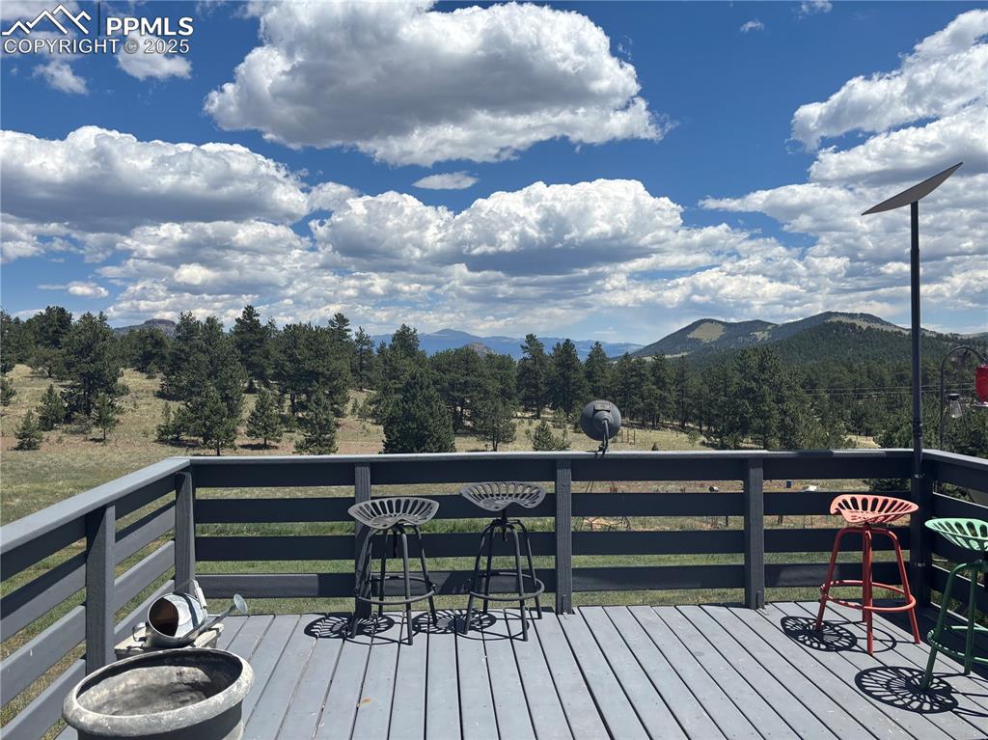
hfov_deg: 67.3
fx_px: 742
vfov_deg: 53.0
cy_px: 370
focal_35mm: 26
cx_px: 494
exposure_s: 1/4854
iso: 50
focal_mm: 5.96
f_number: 1.6
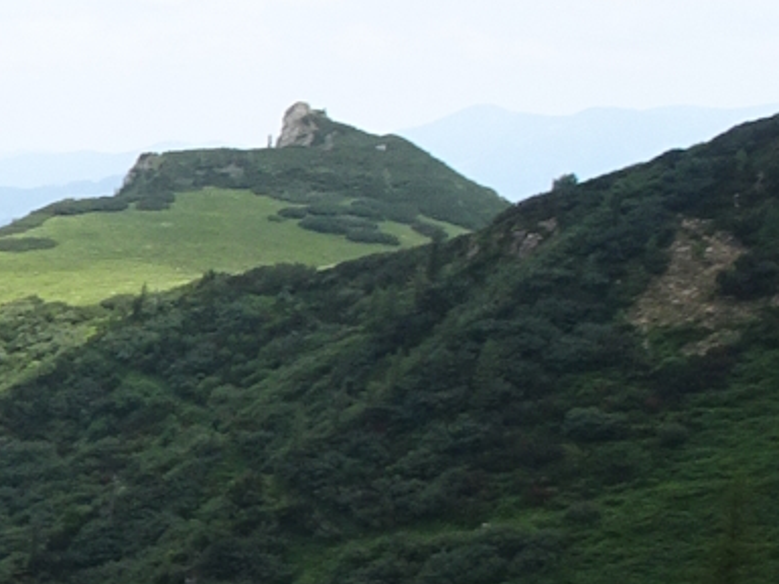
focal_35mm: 120
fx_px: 2700
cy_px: 590
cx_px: -1097
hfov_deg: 12.7
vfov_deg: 12.2
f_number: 3.5
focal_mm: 4.1
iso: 80
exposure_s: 1/500
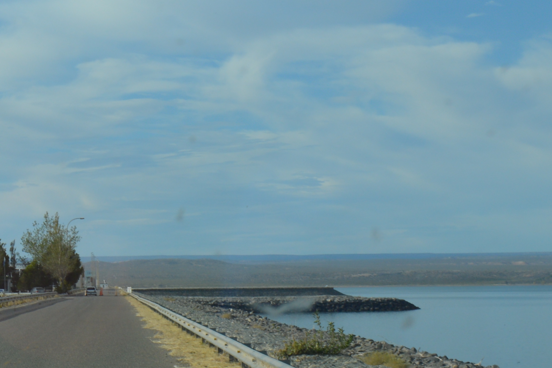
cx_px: -94
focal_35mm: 114
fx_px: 1748
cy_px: -29
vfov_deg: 11.8
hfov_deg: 17.2
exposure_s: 1/320
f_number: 9
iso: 100
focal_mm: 24
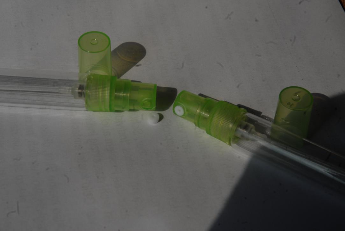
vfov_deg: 13.1
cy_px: 116
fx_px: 1007
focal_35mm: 105
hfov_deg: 19.4
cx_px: 172
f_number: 16
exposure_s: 1/160
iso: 100
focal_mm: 70
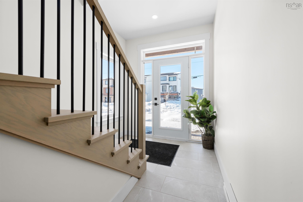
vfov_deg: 81.2
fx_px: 118
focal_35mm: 14
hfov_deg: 104.2
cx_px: 152
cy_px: 101
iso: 200
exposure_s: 1/25
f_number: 11
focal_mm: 14
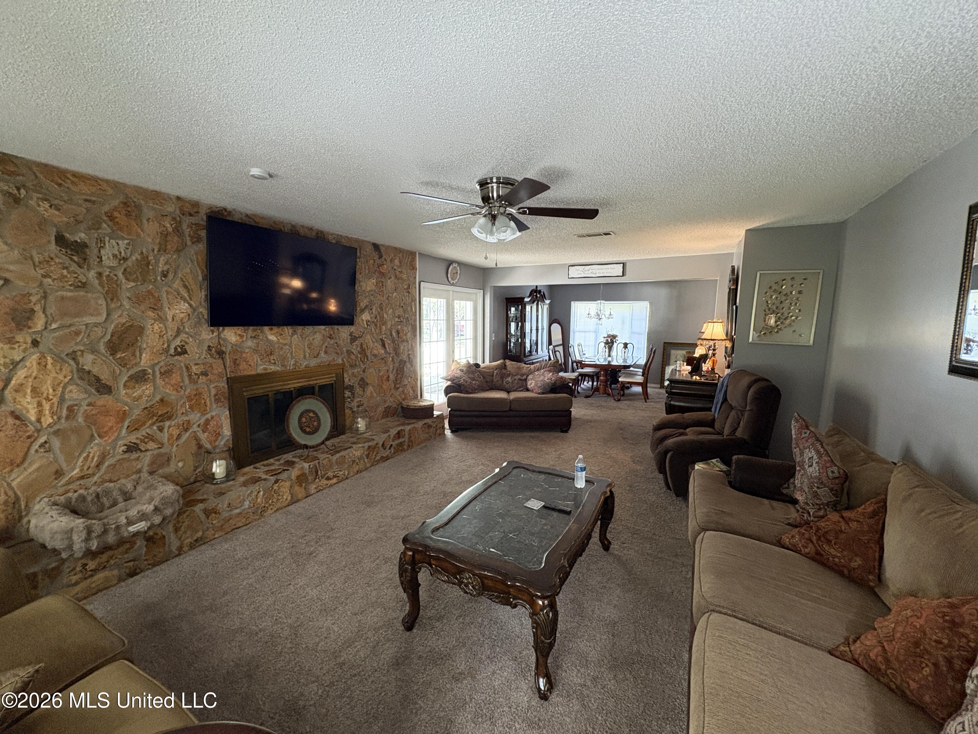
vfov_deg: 85.7
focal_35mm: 14
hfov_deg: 102.1
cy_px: 367
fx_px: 396
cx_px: 489
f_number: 2.2
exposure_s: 1/60
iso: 400
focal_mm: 2.22
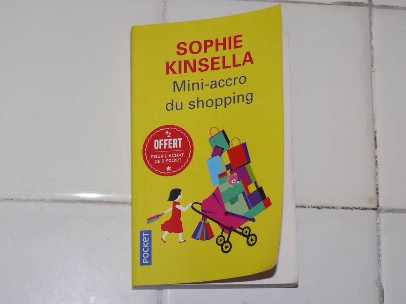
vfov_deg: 16.2
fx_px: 1067
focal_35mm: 91
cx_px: 203
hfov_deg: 21.5
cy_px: 152
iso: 100
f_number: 3.2
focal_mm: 14.1
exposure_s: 1/30
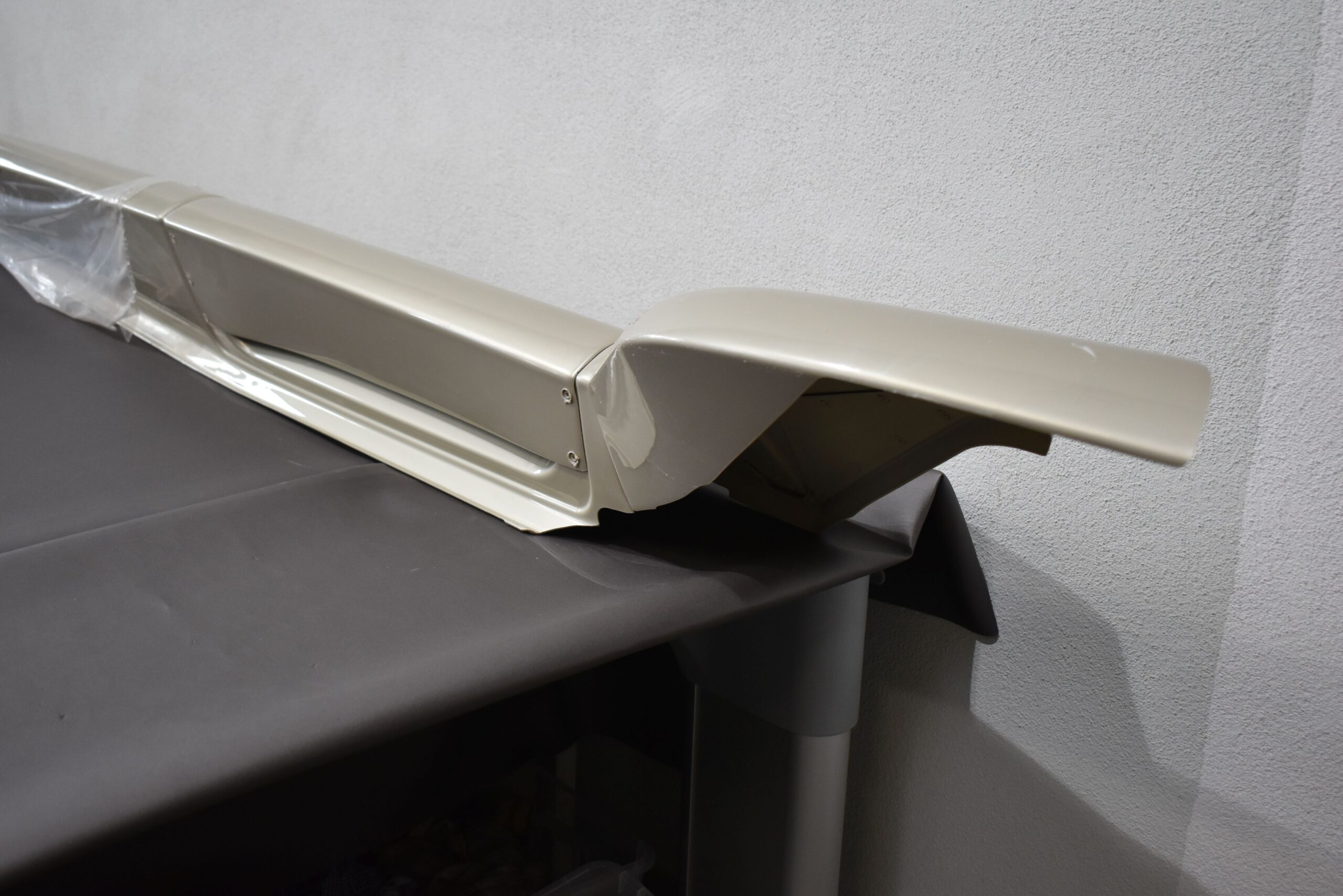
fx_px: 1511
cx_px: 672
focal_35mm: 40
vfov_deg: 33.0
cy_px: 448
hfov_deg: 47.9
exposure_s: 1/250
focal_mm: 27
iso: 800
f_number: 4
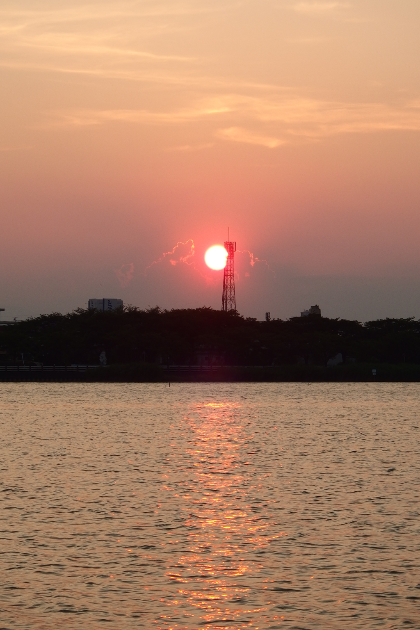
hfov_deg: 10.5
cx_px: 210
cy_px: 315
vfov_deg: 15.8
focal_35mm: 130
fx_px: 2275
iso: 100
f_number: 3.5
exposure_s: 1/500
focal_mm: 23.5
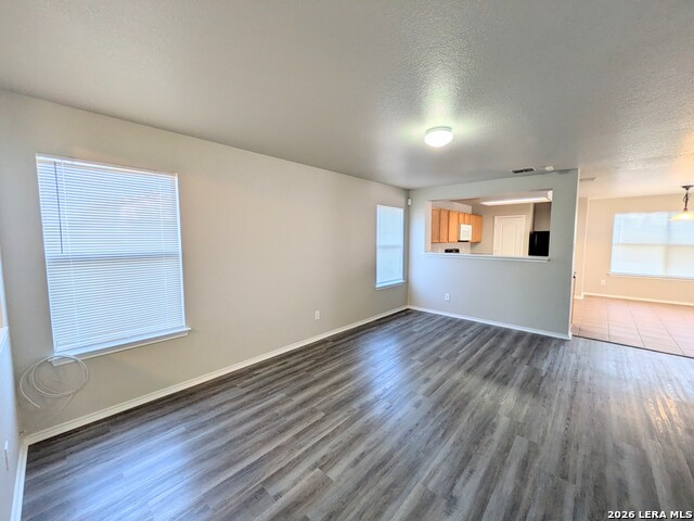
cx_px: 347
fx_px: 281
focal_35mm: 14
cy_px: 260
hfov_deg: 102.1
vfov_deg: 85.7
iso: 67
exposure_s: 1/100
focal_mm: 1.83
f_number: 2.2
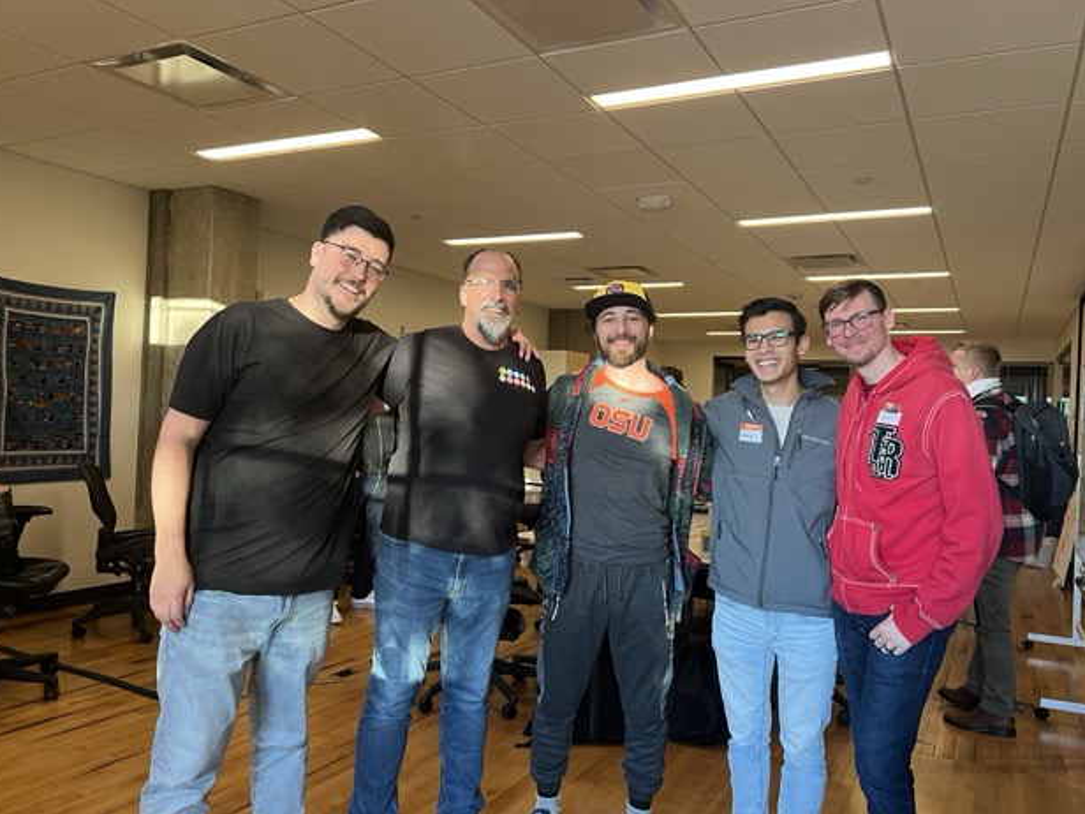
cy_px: 407
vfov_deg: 51.4
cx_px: 551
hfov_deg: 65.3
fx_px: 846
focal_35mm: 27
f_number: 1.5
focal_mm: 5.7
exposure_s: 1/60
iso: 100
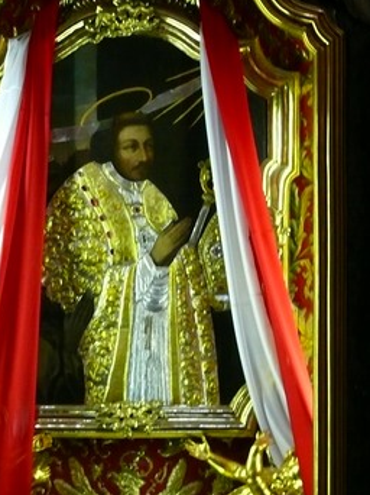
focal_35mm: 307
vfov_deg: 6.5
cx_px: 65
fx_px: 4381
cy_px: 281
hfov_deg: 4.8
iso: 400
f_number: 3.6
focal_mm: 29.7
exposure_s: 1/20
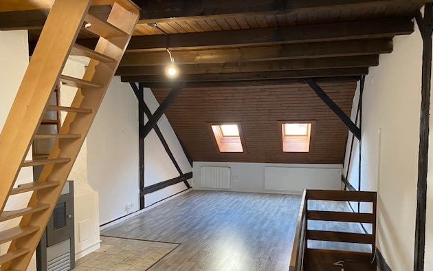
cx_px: 216
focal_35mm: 28
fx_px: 330
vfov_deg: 44.5
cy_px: 149
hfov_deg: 66.5
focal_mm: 4.25
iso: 400
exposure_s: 1/50
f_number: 1.8
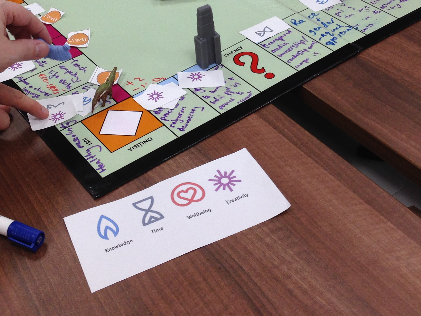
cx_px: 186
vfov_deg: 23.9
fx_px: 730
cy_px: 45
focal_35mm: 60
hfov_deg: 32.2
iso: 64
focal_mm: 4.12
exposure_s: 1/100
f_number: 2.4
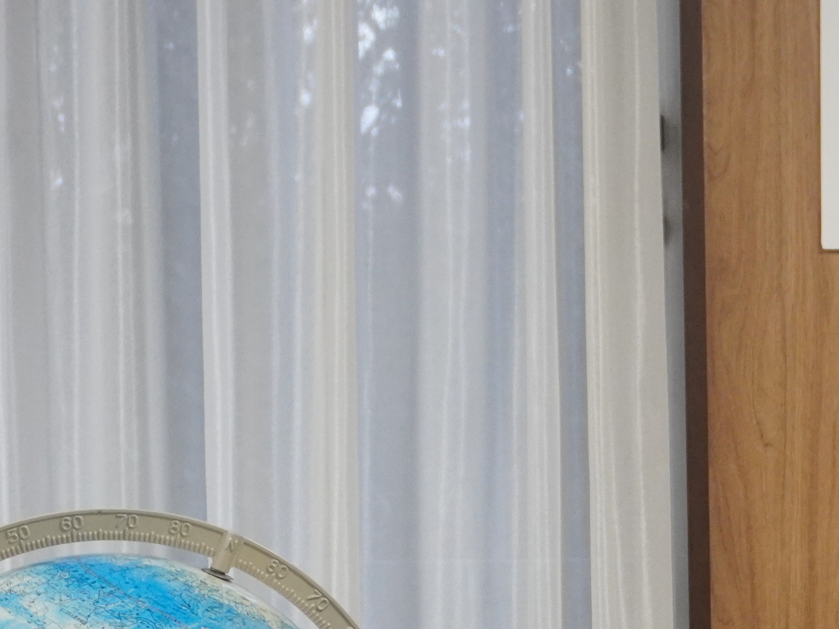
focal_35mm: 134
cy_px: 674
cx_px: 1010
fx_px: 3236
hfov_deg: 14.3
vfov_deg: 11.0
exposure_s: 1/160
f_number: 4.5
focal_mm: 29
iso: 1600
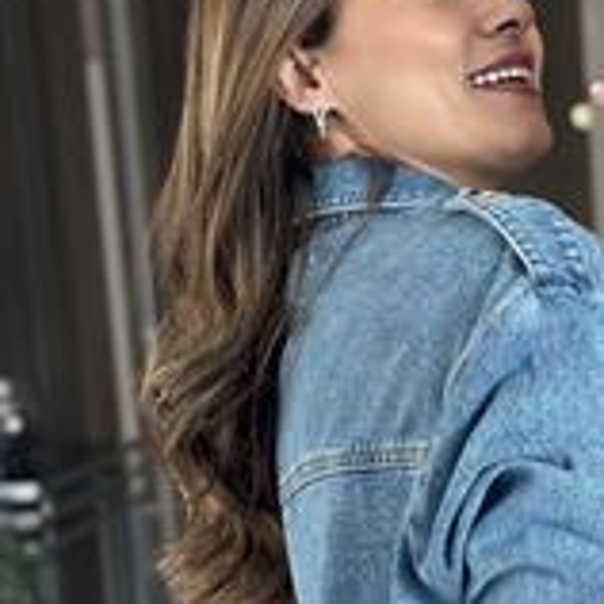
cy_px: 543
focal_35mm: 136
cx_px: 604
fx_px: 2685
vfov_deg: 12.7
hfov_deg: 12.7
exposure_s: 1/100
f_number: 1.78
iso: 125
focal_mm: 6.86
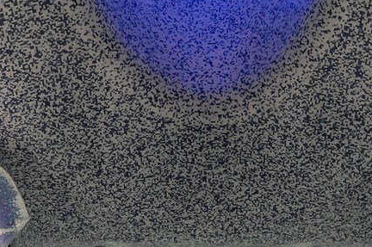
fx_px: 661
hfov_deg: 31.4
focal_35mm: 64
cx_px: 209
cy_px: 256
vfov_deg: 20.4
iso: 1600
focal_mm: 18
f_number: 7.1
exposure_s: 1/80
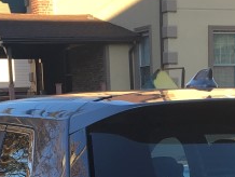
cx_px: 146
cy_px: 280
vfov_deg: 10.5
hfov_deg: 14.5
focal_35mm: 136
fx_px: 924
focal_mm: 4.15
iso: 25
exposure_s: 1/208
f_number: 2.2
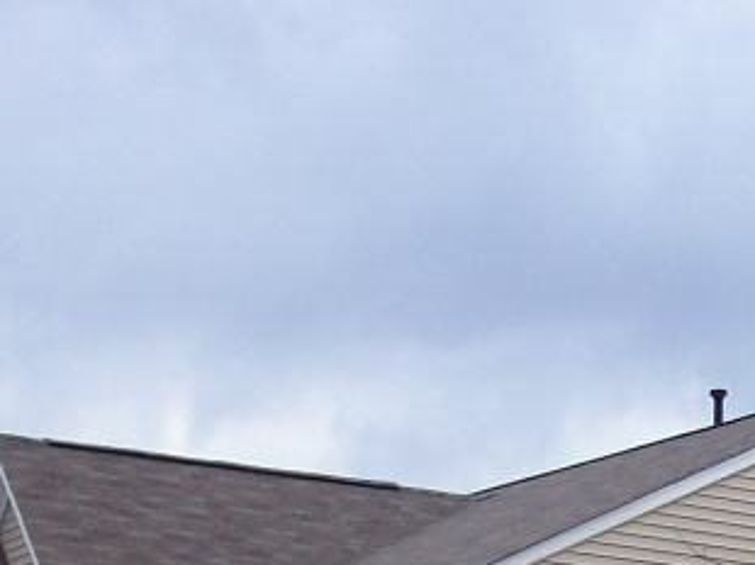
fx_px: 2593
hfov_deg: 16.3
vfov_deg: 11.8
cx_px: 682
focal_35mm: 119
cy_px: 896
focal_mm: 6
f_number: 2.7
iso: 80
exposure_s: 1/599
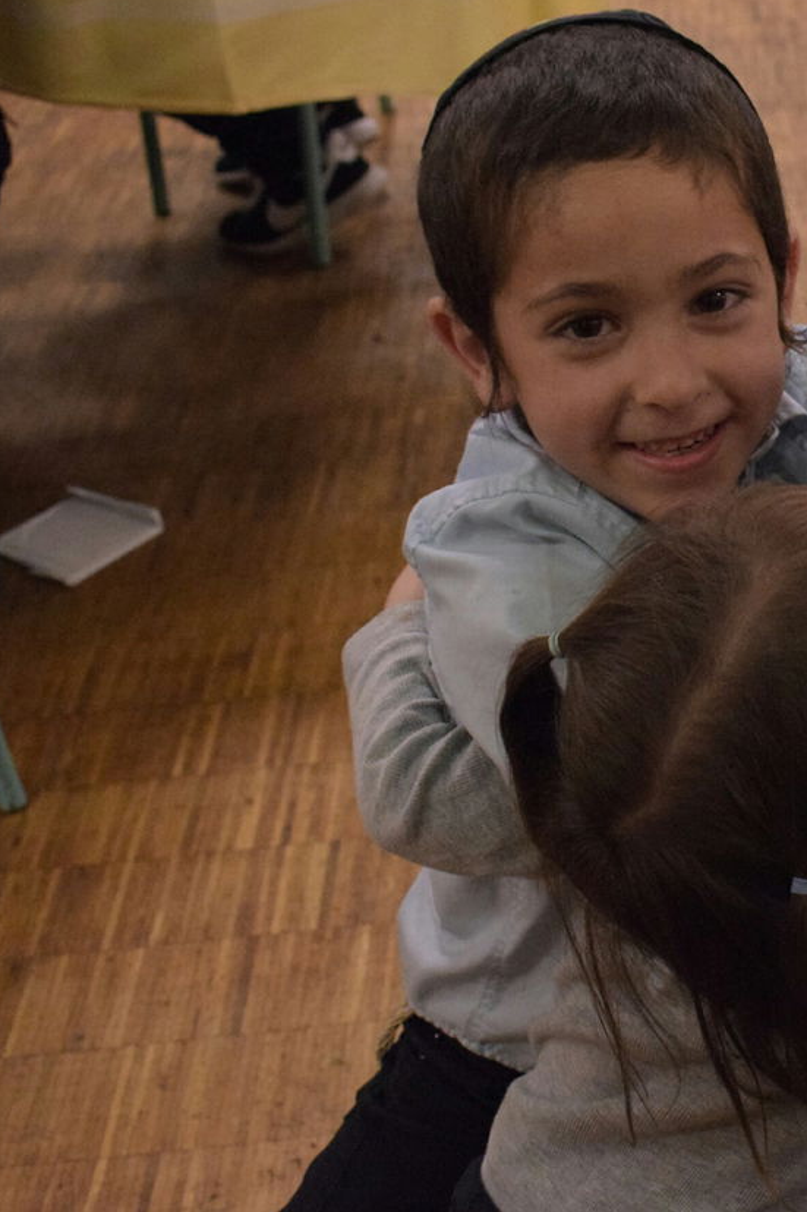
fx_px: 2052
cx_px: 920
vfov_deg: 32.9
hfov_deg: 21.0
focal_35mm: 61
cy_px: 597
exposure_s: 1/160
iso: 4500
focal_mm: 24
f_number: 5.6
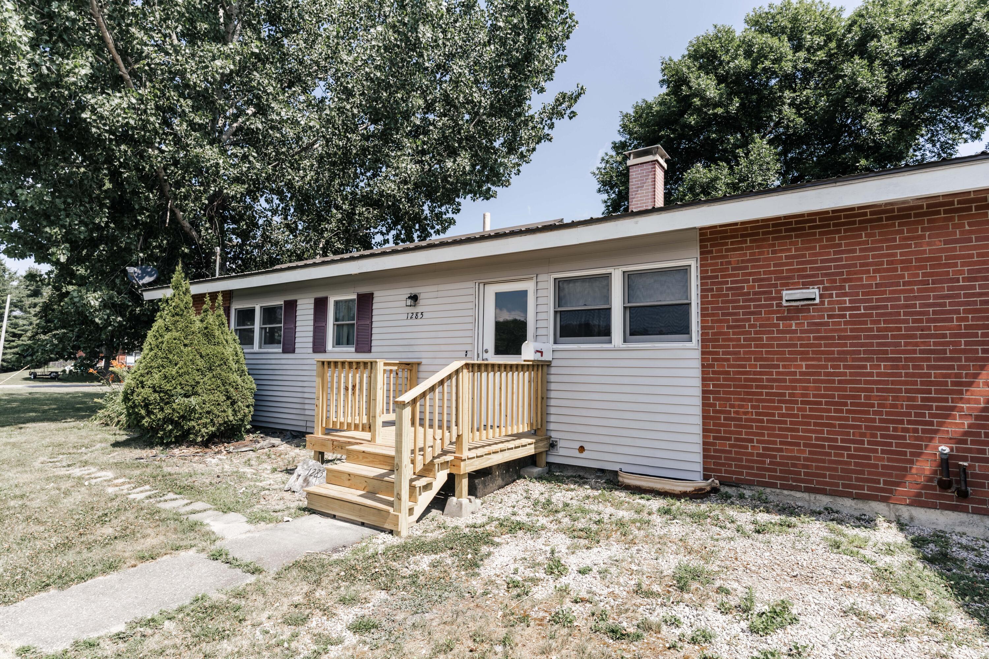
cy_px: 330
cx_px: 494
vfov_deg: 64.5
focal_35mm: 19
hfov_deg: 86.9
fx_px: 522
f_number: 8
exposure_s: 1/800
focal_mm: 19
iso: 125
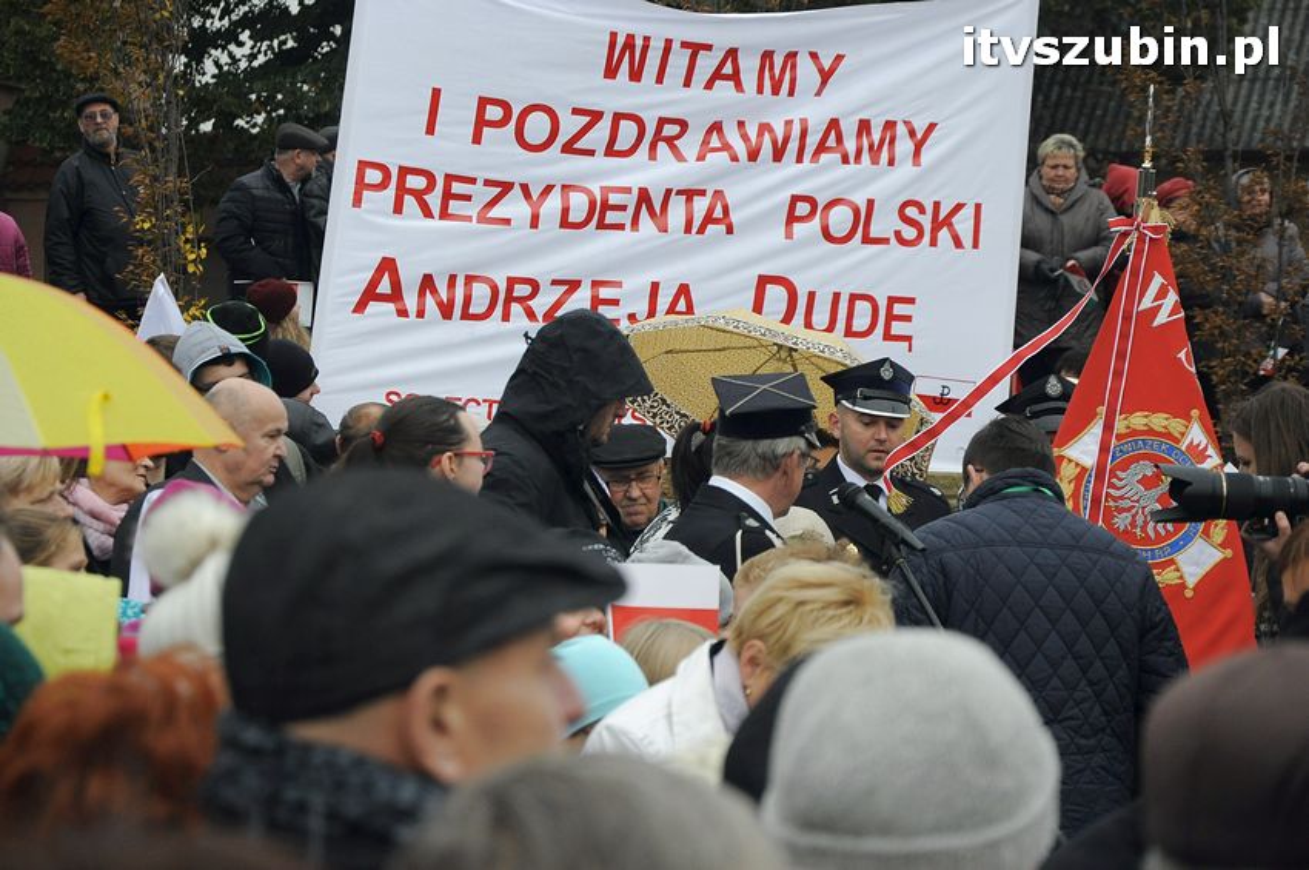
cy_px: 435
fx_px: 4631
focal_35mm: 128
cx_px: 654
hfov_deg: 16.1
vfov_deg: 10.7
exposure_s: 1/500
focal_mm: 85
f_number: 5.6
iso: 800
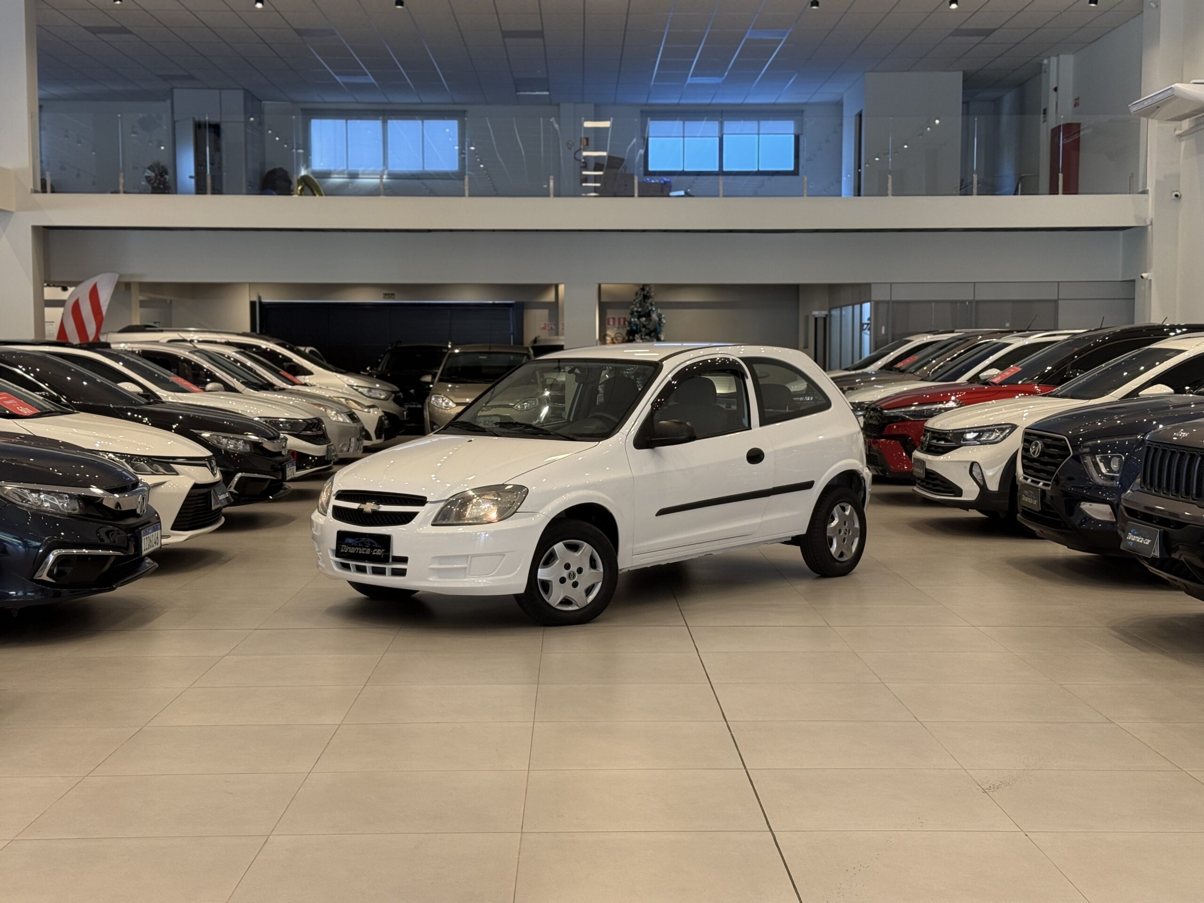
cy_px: 452
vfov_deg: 30.3
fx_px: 1670
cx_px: 602
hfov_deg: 39.7
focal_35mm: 48
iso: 100
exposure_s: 1/60
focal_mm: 6.76
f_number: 1.78
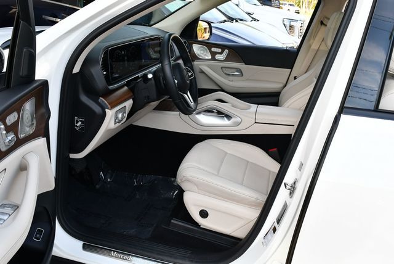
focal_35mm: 36
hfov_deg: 53.1
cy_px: 132
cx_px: 197
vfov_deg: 36.9
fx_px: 394
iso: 360
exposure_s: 1/250
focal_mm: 18
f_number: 5.6
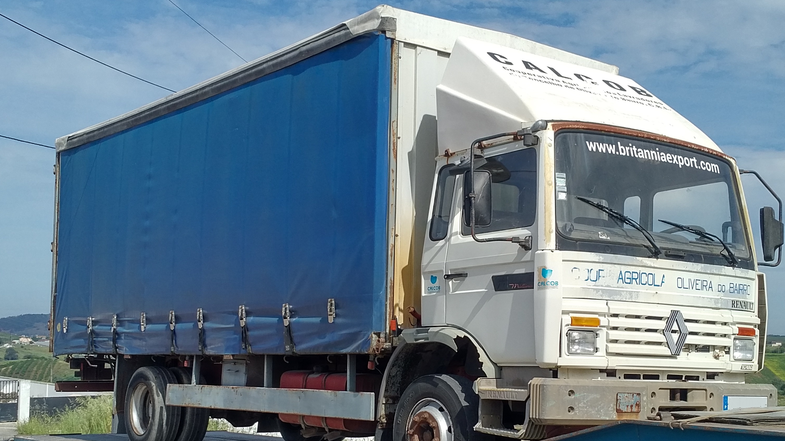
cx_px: 420
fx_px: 999
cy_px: 293
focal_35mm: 48
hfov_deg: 42.9
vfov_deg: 24.8
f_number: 2.2
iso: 50
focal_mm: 4.75
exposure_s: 1/809
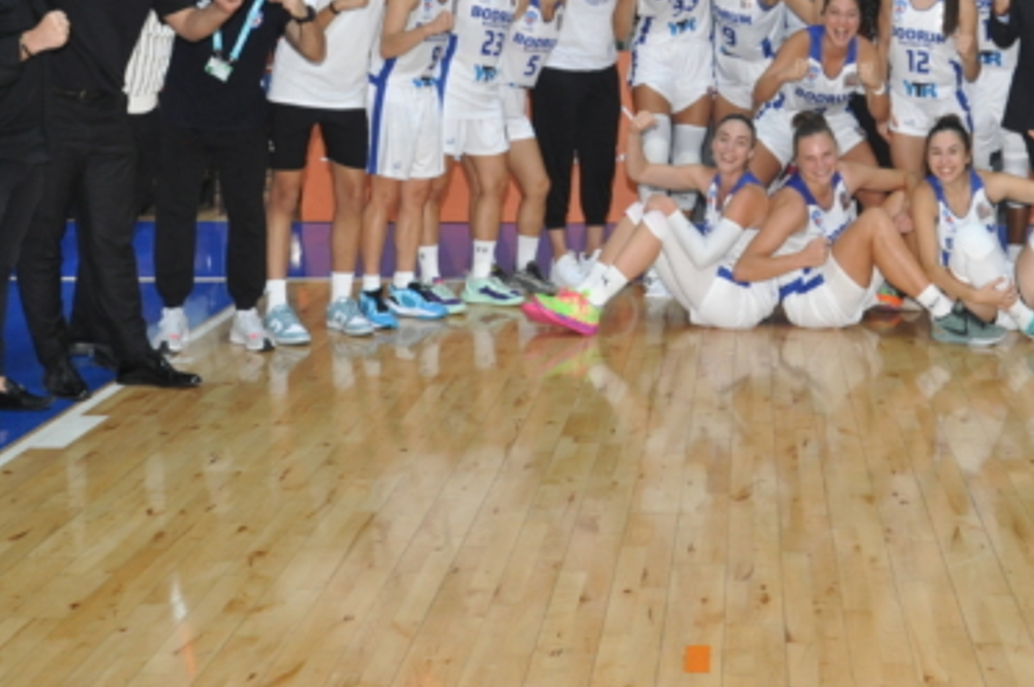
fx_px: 1894
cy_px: 101
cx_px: 755
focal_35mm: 66
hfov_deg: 30.1
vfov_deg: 20.3
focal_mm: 22
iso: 800
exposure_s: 1/60
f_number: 4
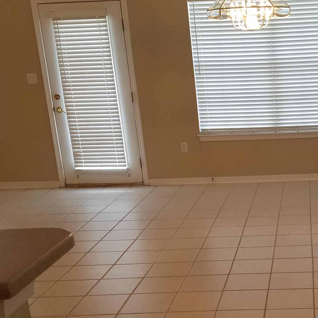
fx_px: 592
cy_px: 214
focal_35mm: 57
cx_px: 291
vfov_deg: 29.8
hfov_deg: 28.8
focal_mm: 4.2
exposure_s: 1/60
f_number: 1.7
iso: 100
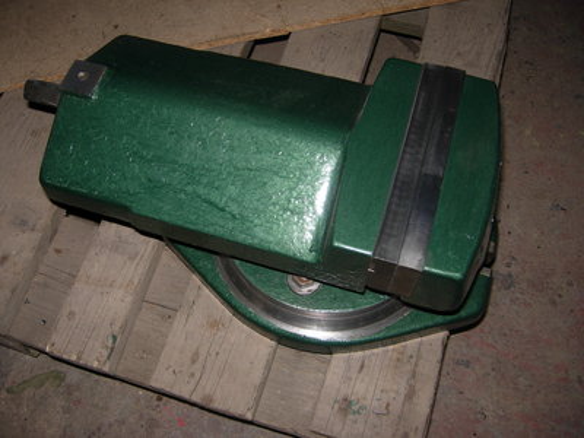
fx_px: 607
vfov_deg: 39.7
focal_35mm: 36
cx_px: 292
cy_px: 219
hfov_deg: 51.4
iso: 50
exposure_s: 1/45.2
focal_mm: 7.5
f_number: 2.7
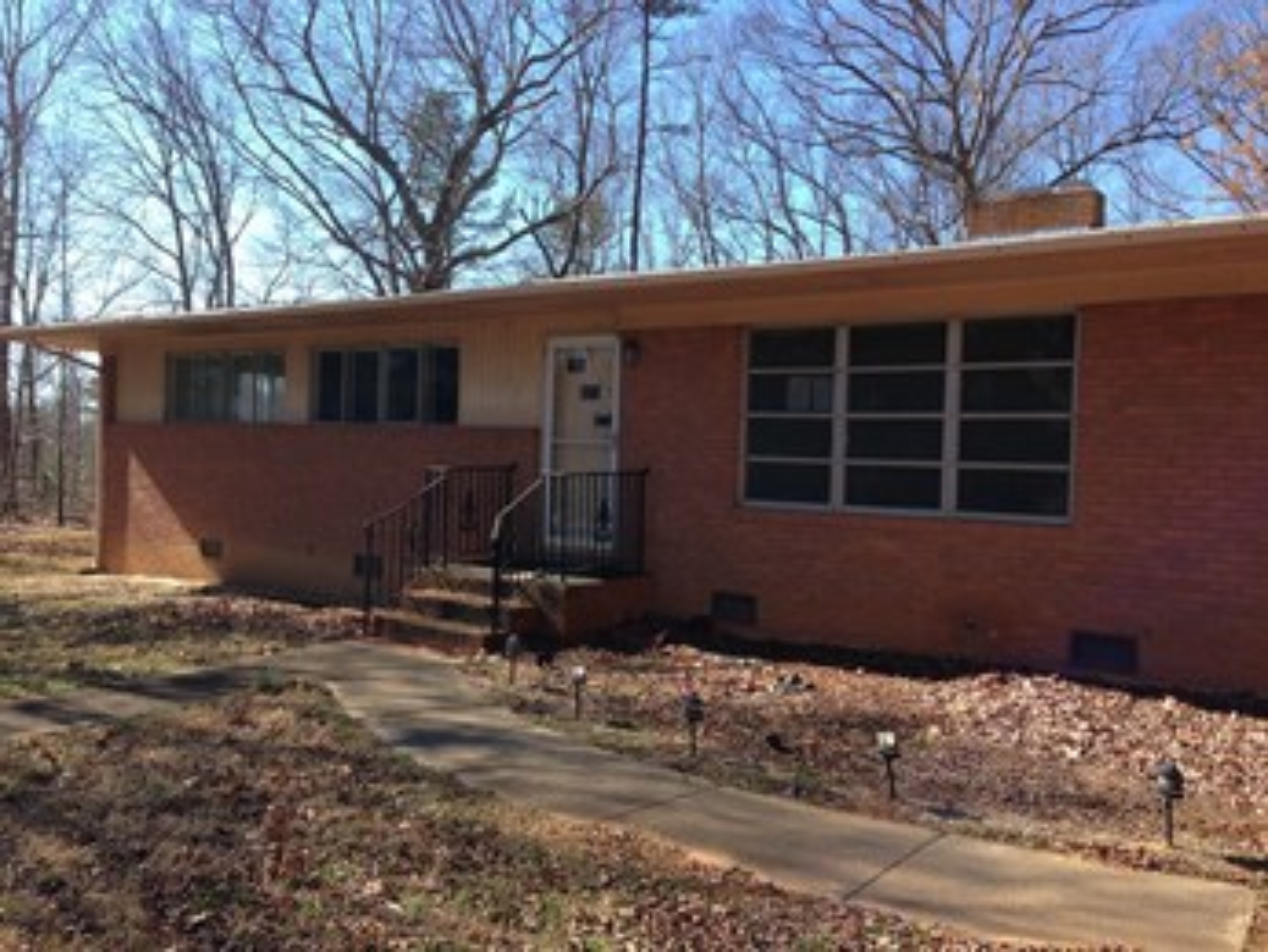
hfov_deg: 55.3
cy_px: 476
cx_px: 634
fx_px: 1210
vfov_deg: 43.0
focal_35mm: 33
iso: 50
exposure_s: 1/596
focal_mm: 4.13
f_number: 2.4
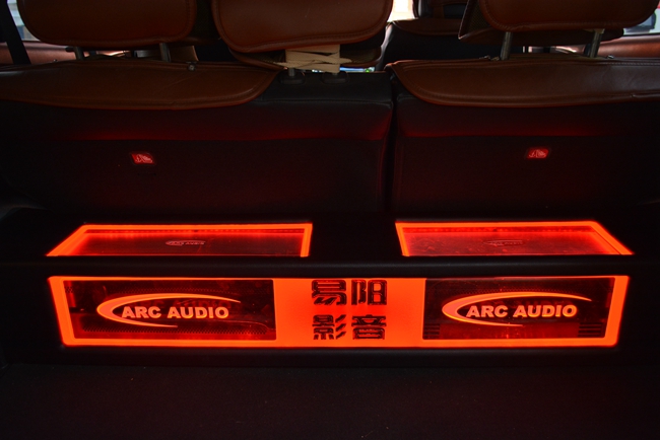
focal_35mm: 30
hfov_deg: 61.9
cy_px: 220
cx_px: 330
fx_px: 550
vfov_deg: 43.6
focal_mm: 20
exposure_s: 1/30
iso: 1250
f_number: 3.8
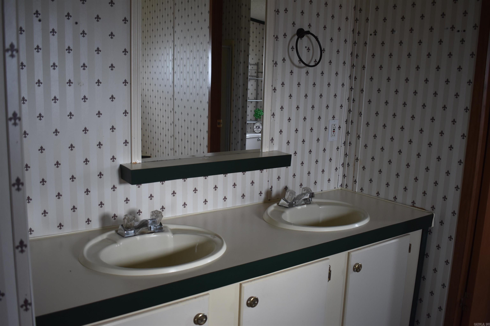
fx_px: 449
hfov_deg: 57.2
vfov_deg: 40.0
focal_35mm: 33
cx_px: 245
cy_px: 163
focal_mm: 22
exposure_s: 1/60
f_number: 4
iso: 500
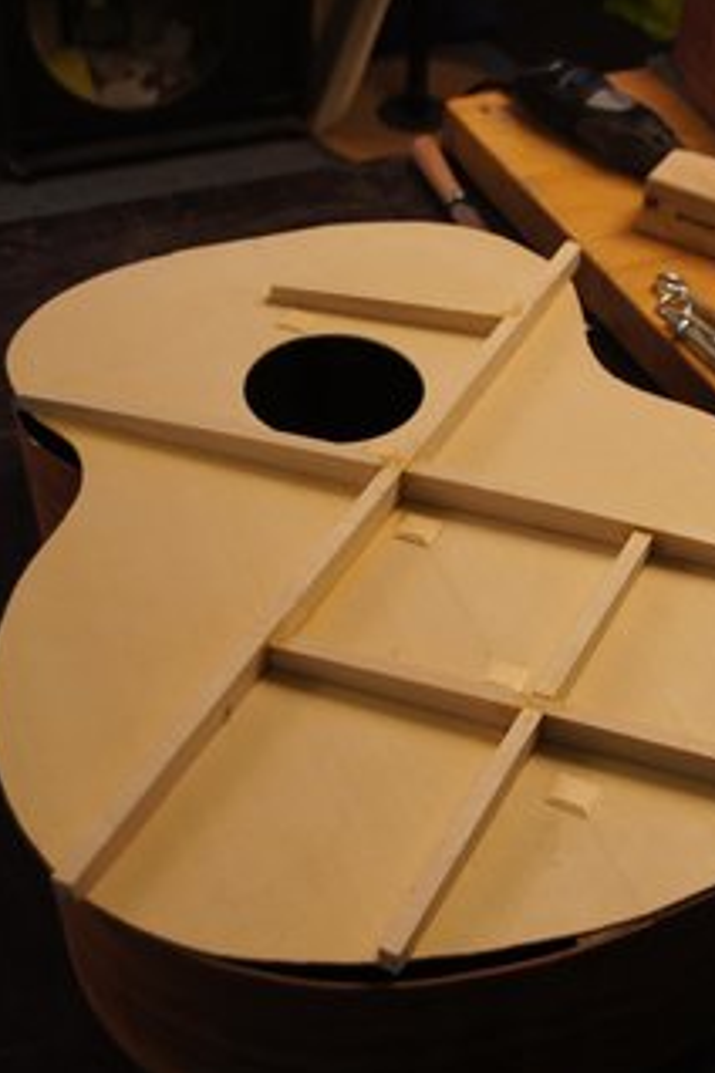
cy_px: 607
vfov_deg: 40.3
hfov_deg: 27.5
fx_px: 1460
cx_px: 432
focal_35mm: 49
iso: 200
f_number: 4
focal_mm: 26
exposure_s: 1/40
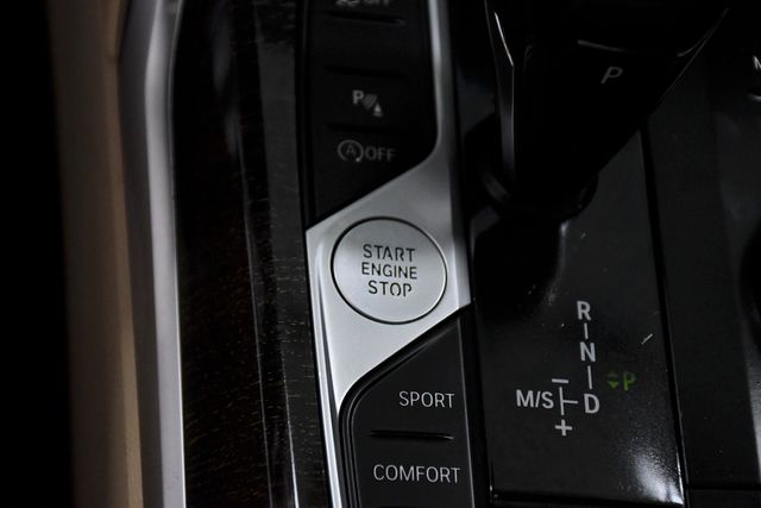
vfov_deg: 14.7
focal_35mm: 93
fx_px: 1966
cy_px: 254
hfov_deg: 21.9
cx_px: 380
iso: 2500
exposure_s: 1/500
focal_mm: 62
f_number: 5.6
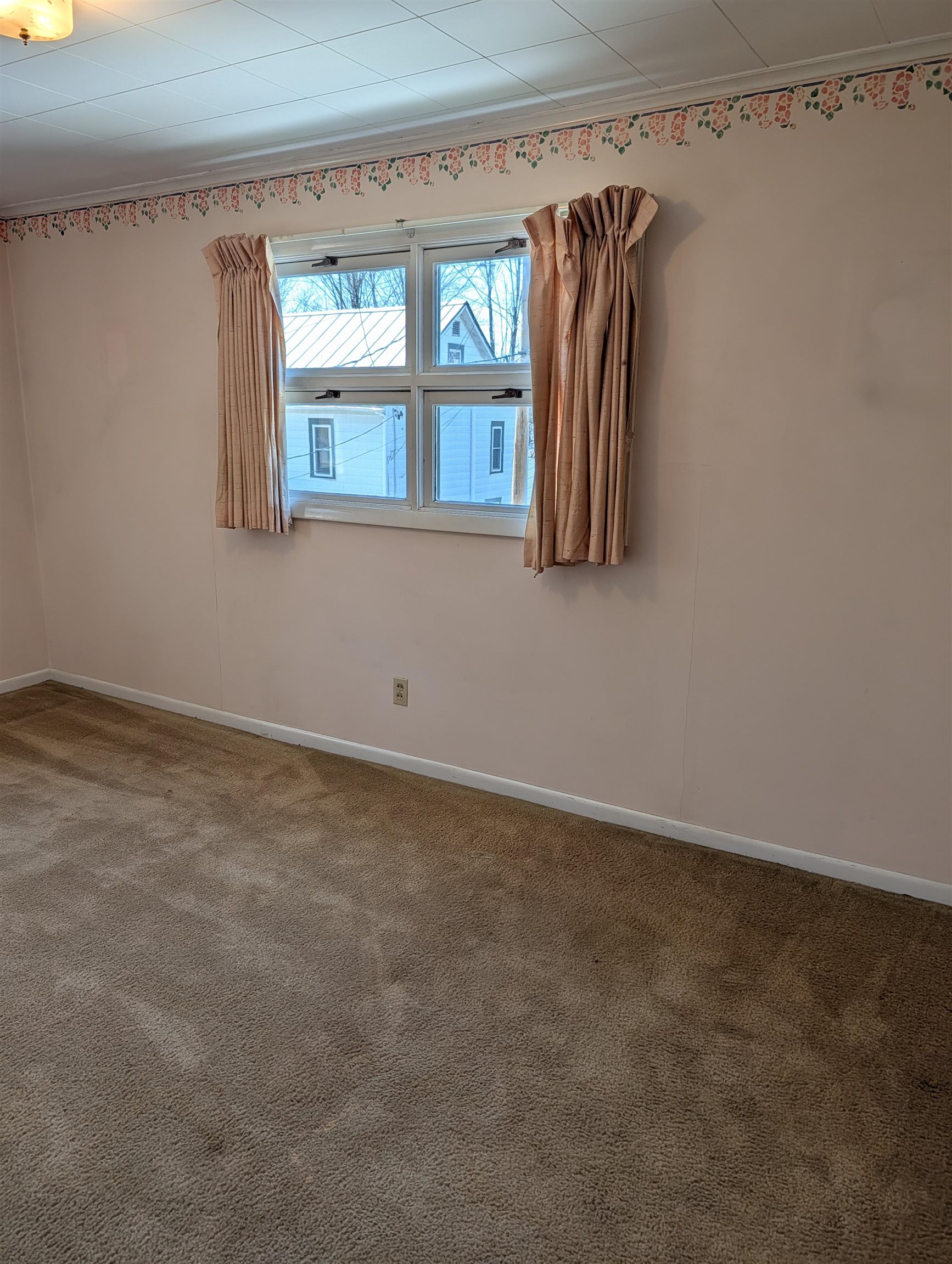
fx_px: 878
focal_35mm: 24
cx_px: 476
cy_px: 632
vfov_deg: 71.5
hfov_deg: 56.9
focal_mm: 6.9
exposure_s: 1/120
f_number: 1.68
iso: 23
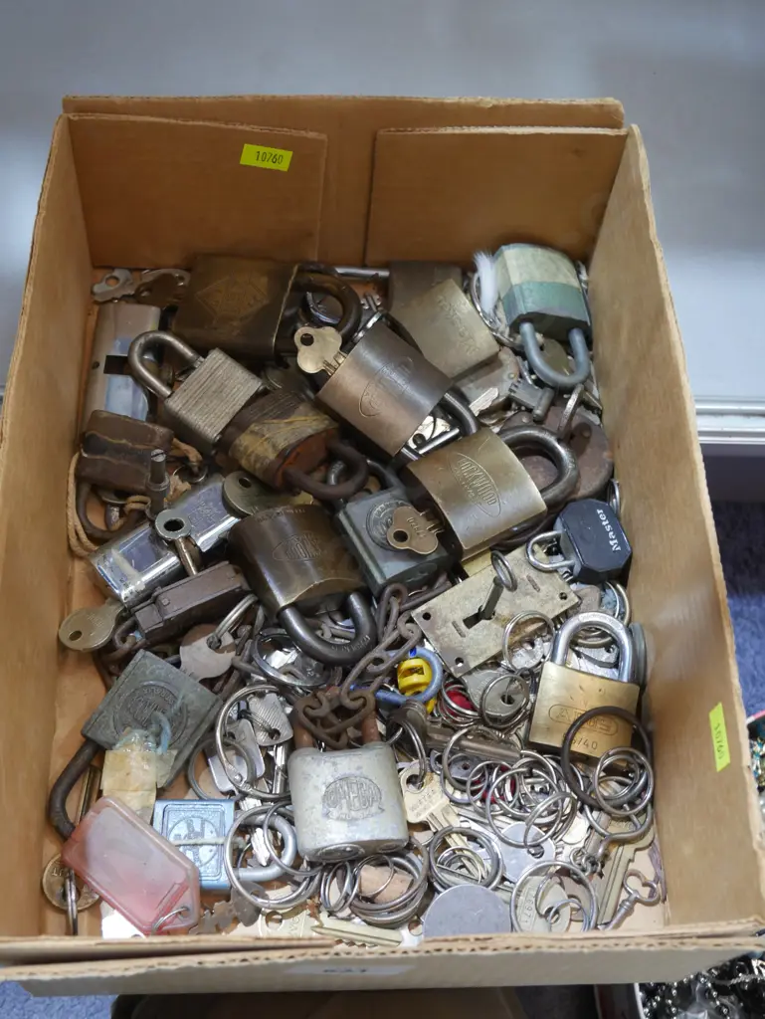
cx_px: 382
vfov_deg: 42.9
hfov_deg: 32.9
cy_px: 510
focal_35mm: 44
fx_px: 1295
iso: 1000
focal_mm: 22
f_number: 4.7
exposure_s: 1/60
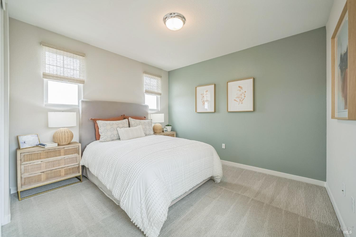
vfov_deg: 81.2
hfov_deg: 104.3
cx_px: 178
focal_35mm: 14
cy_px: 118
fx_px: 138
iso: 160
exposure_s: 1/30
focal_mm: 14
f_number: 5.6
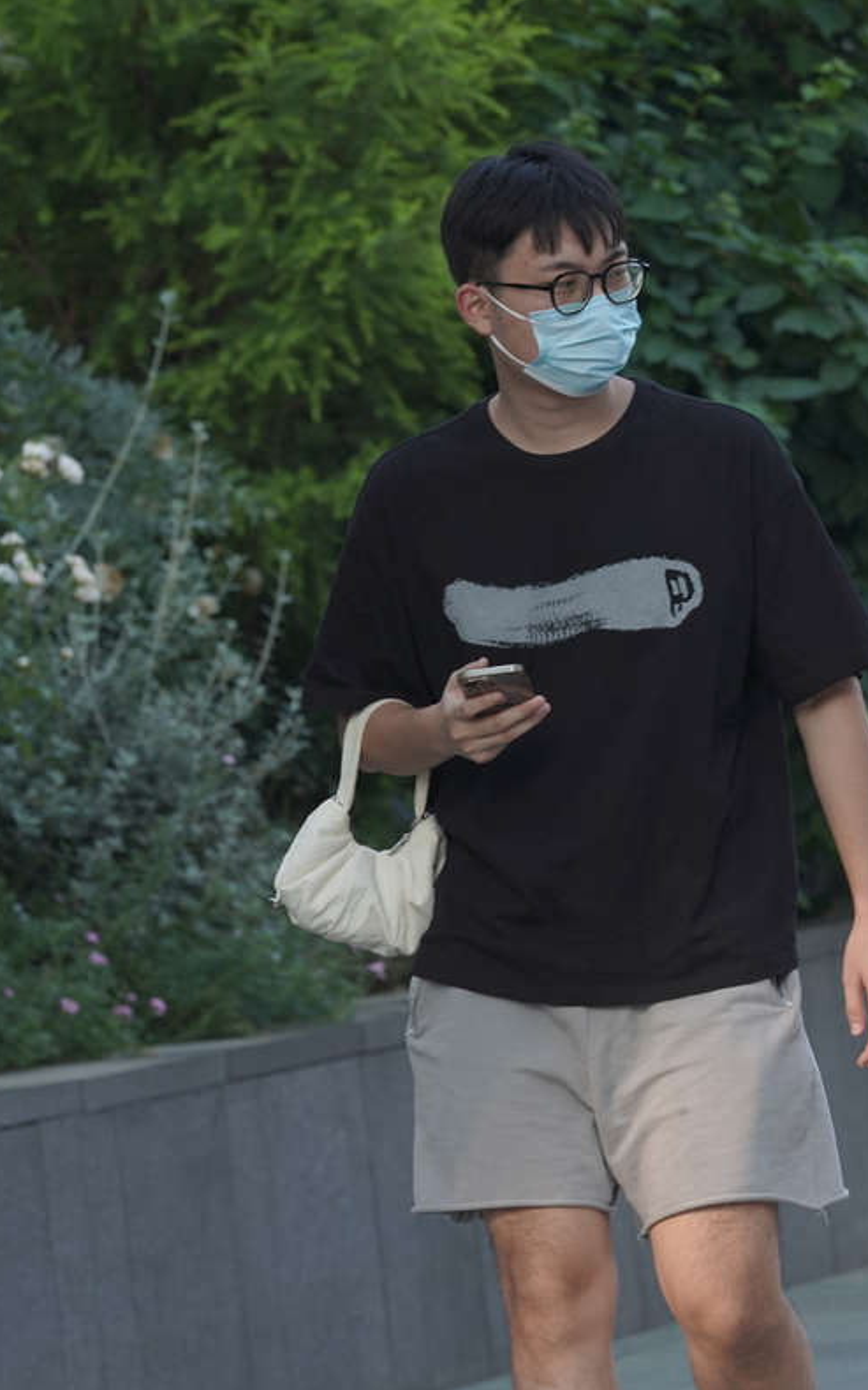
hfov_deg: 4.2
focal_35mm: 314
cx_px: 849
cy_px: 980
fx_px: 11887
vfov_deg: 6.7
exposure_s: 1/500
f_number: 5
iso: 400
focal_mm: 135
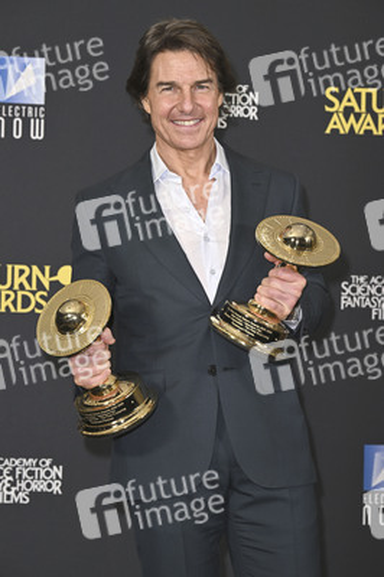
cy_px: 288
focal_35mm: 92
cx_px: 192
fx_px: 1474
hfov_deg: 14.8
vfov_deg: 22.2
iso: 2000
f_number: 5.6
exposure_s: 1/320
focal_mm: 92
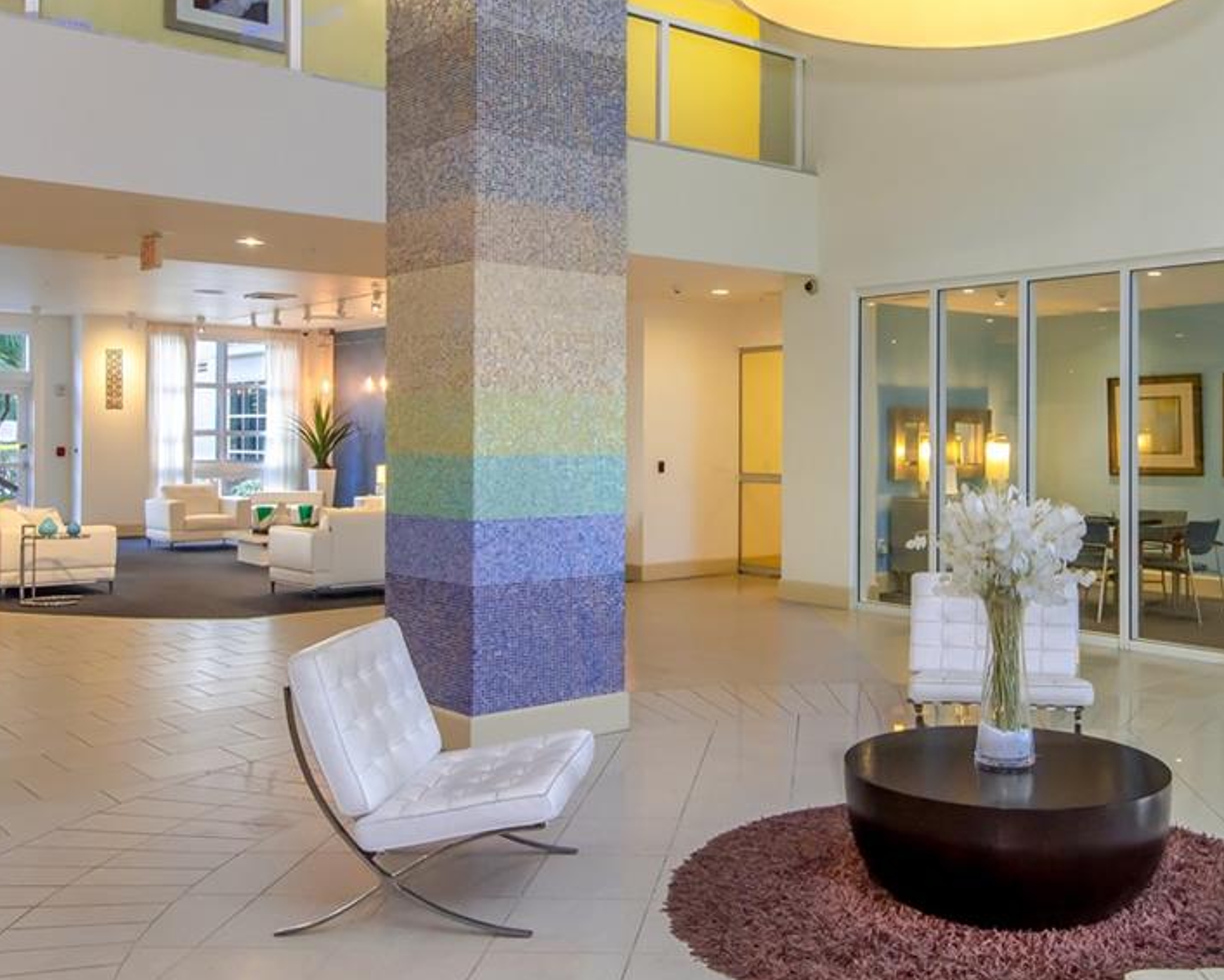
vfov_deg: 43.2
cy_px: 395
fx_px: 1232
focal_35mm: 34
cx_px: 787
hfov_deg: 52.1
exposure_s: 1/15
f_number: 8
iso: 800
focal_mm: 16
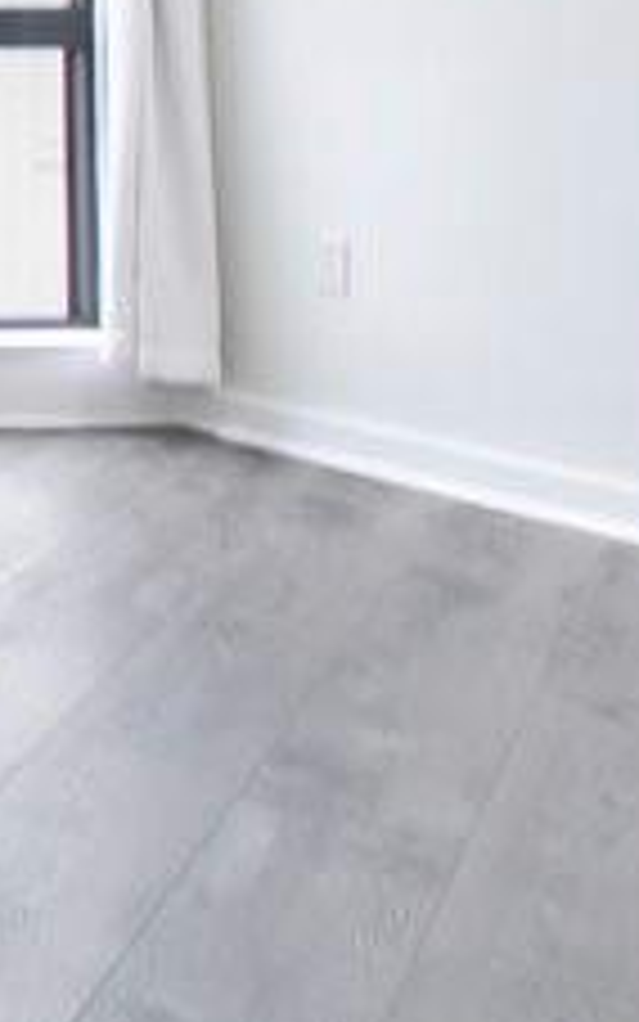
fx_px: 2562
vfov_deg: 21.9
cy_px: 56
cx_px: -1958
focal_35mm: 92
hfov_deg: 8.0
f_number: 11
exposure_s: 1/1.67
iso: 100
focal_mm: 16
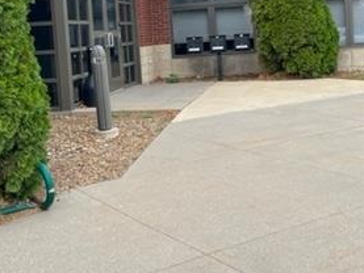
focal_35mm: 60
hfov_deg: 32.1
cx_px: 162
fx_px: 631
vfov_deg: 24.2
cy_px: 66
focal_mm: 5.7
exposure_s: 1/949
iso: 50
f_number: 1.5
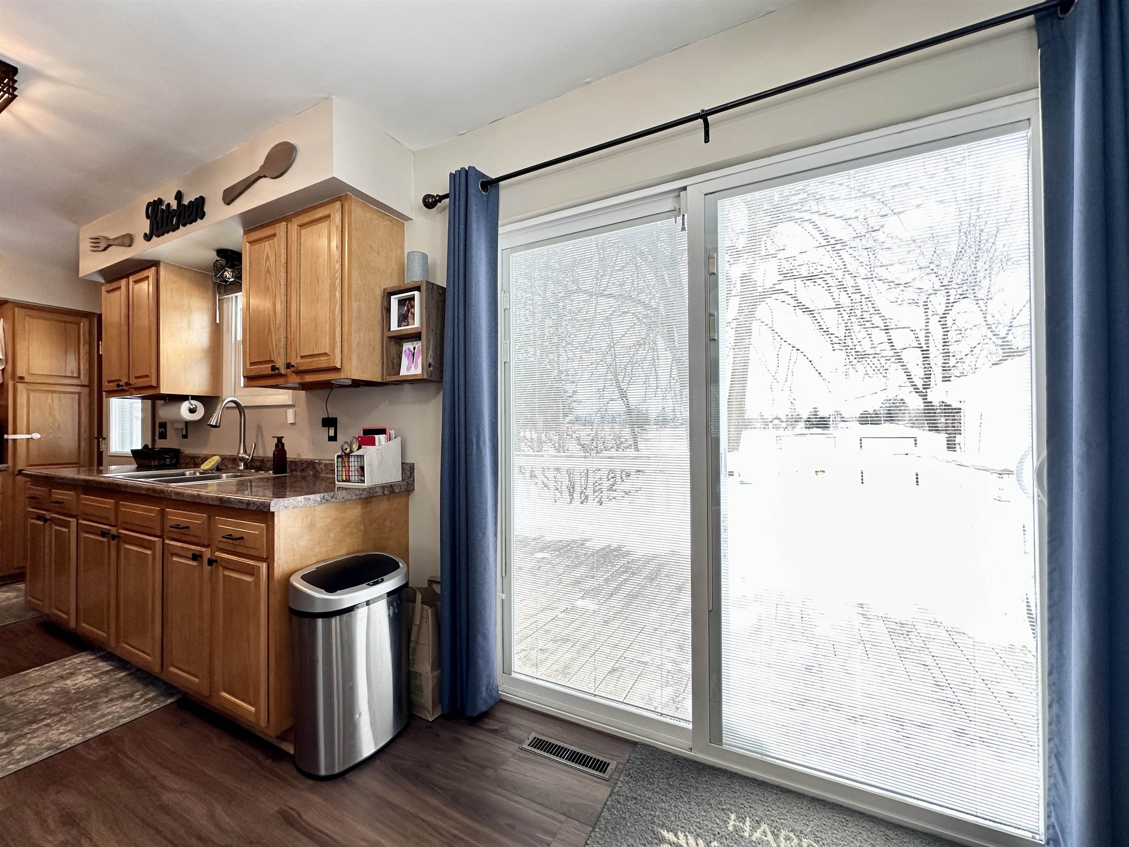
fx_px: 457
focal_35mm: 14
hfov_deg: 102.1
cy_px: 424
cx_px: 564
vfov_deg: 85.7
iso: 160
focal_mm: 2.22
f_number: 2.2
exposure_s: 1/60
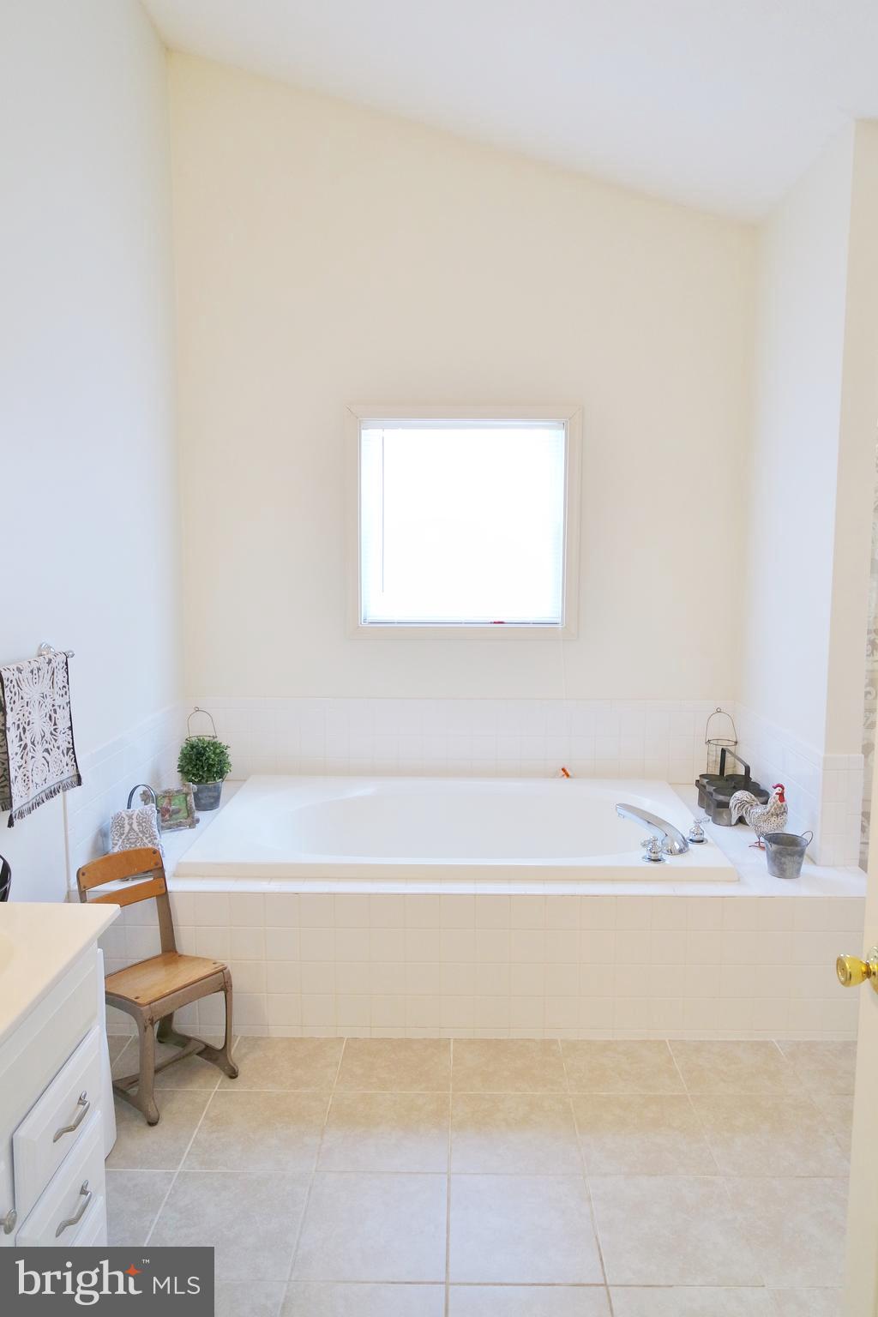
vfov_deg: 73.7
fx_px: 878
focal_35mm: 24
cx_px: 439
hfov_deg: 53.1
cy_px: 658
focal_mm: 9
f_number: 3.5
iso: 400
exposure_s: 1/30
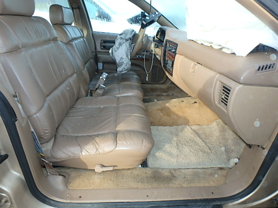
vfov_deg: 63.4
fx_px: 169
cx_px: 139
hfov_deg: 79.0
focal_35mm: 21
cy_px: 104
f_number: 3.5
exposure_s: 1/125
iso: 125
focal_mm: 3.7
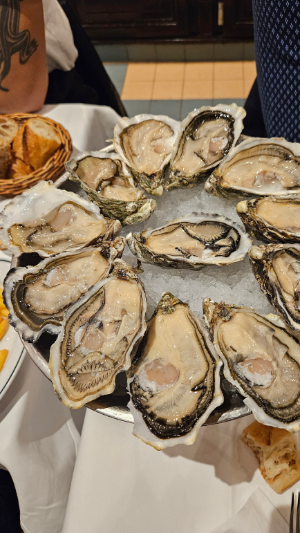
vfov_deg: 71.9
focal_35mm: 26
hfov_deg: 43.9
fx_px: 367
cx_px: 196
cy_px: 261
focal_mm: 5.4
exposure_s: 1/100
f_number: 1.8
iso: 640
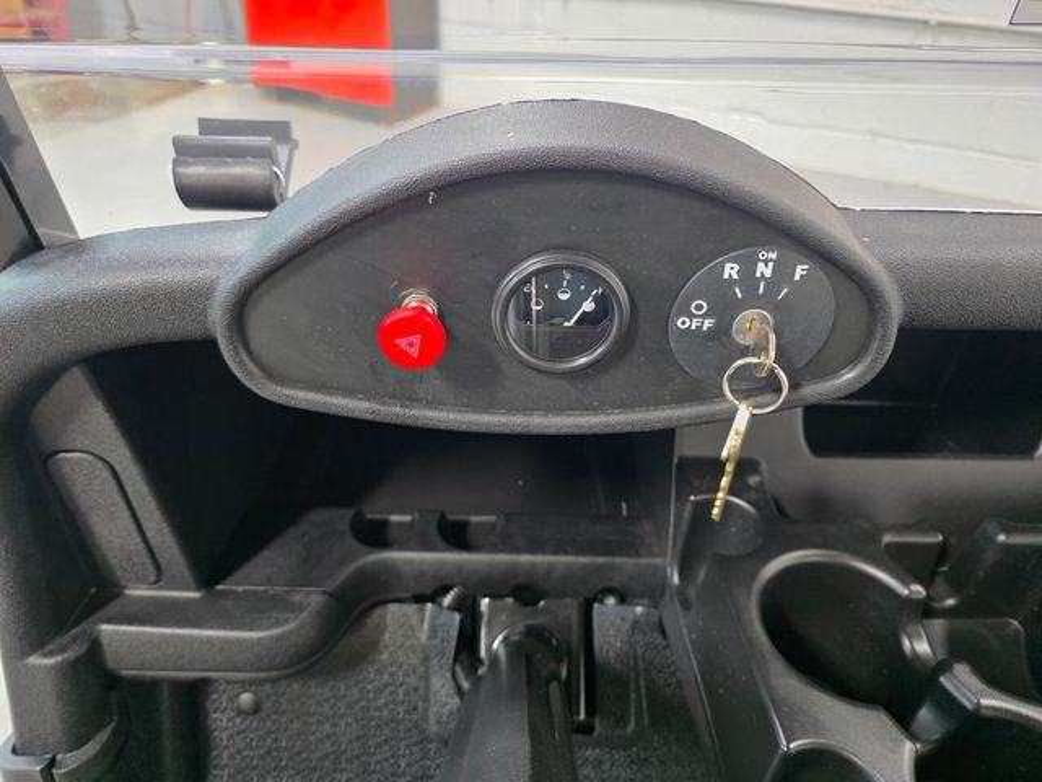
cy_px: 391
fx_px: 692
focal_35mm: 23
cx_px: 521
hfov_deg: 73.9
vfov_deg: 58.9
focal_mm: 6.3
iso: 640
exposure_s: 1/120
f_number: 1.7
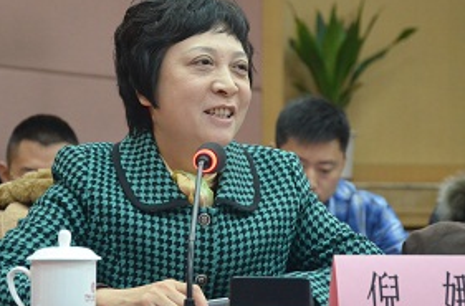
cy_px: 119
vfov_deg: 7.5
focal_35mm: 182
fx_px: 2338
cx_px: 187
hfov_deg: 11.4
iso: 3200
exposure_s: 1/40
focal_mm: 85
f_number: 5.6
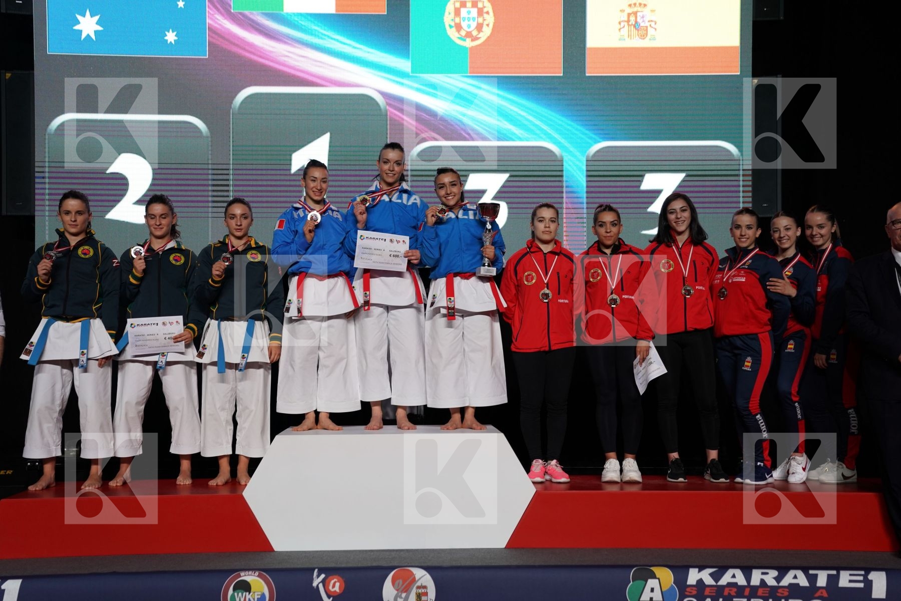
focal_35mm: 52
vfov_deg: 26.0
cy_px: 300
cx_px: 450
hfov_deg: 38.2
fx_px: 1301
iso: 1000
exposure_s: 1/250
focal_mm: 52
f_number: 2.8
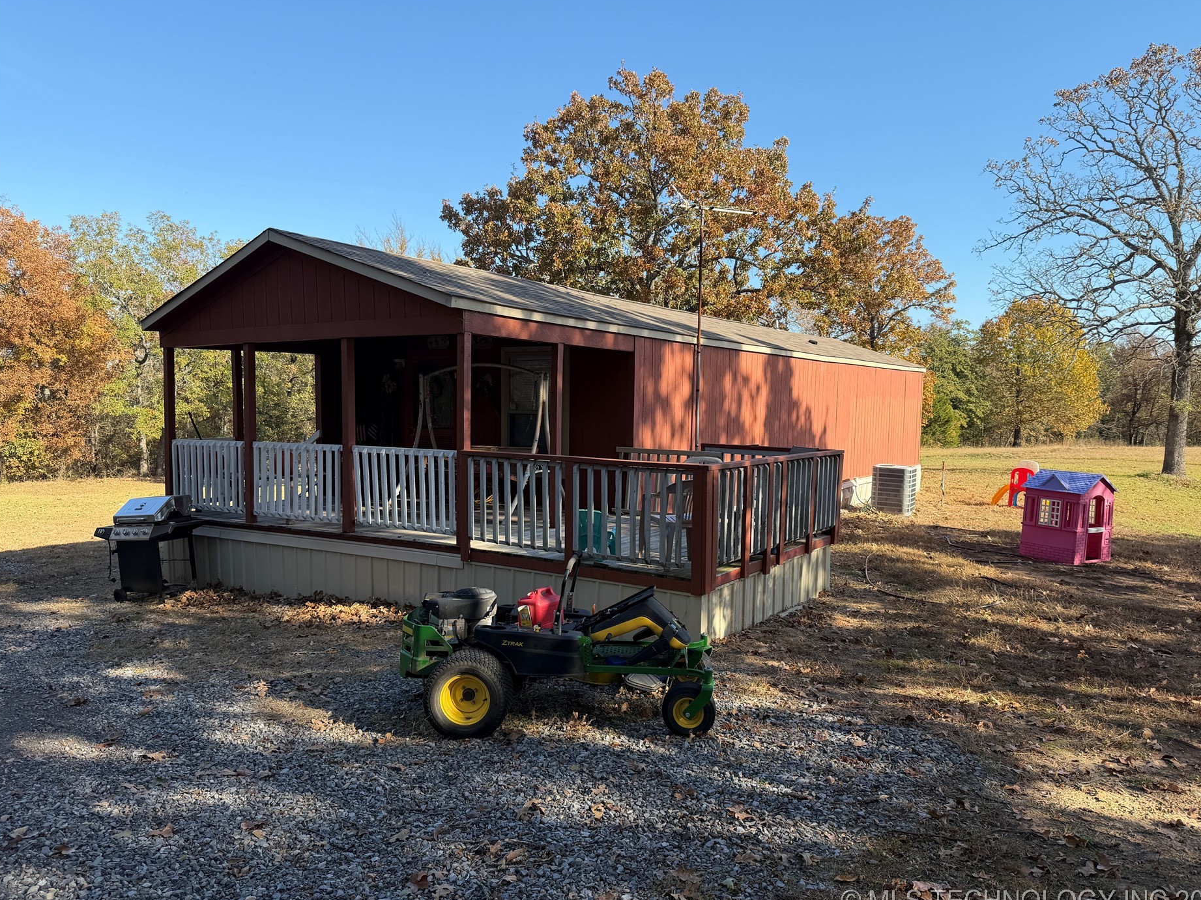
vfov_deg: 54.9
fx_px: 867
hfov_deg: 69.4
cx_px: 616
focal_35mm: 25
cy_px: 459
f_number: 1.78
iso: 80
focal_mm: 6.76
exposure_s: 1/1618
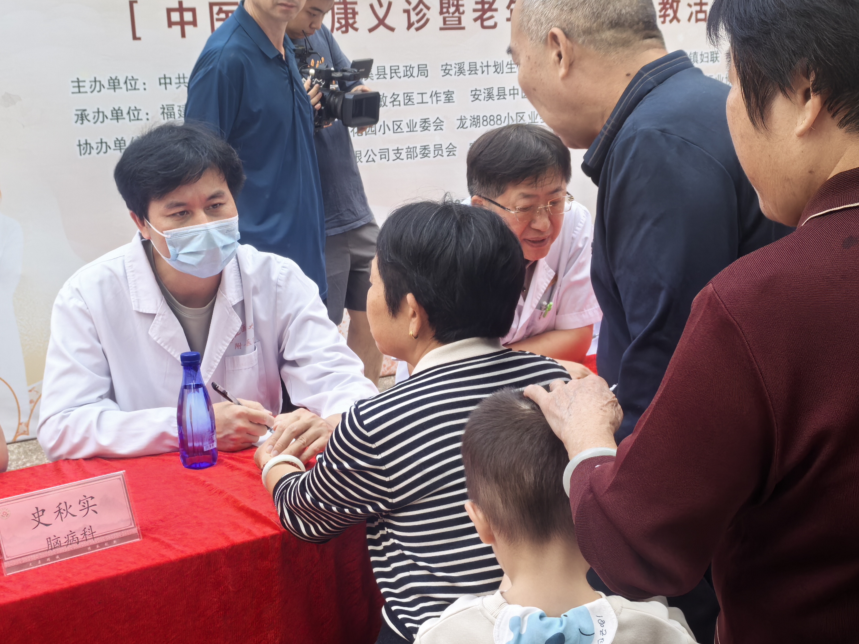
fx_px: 1365
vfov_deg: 26.5
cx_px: 461
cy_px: 363
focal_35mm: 55
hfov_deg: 34.9
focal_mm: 5.75
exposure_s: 1/173
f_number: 2
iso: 50
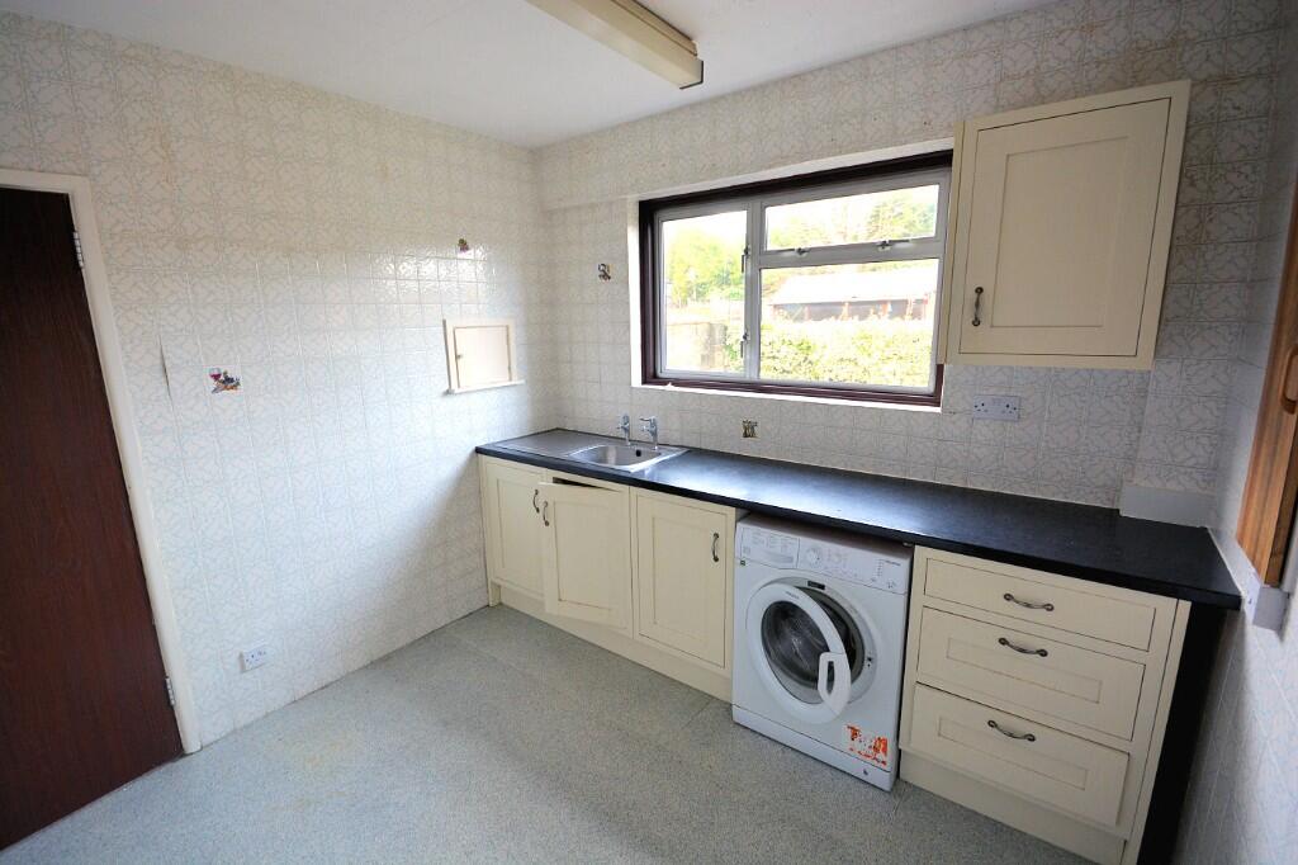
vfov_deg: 77.3
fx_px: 541
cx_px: 649
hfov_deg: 100.4
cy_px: 432
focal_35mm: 15
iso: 400
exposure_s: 1/20
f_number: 8
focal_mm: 10
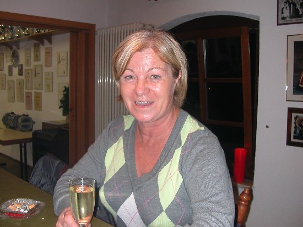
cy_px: 114
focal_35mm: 37
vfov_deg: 38.6
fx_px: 324
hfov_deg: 50.2
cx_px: 152
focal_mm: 5.6
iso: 100
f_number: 2.7
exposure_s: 1/59.9
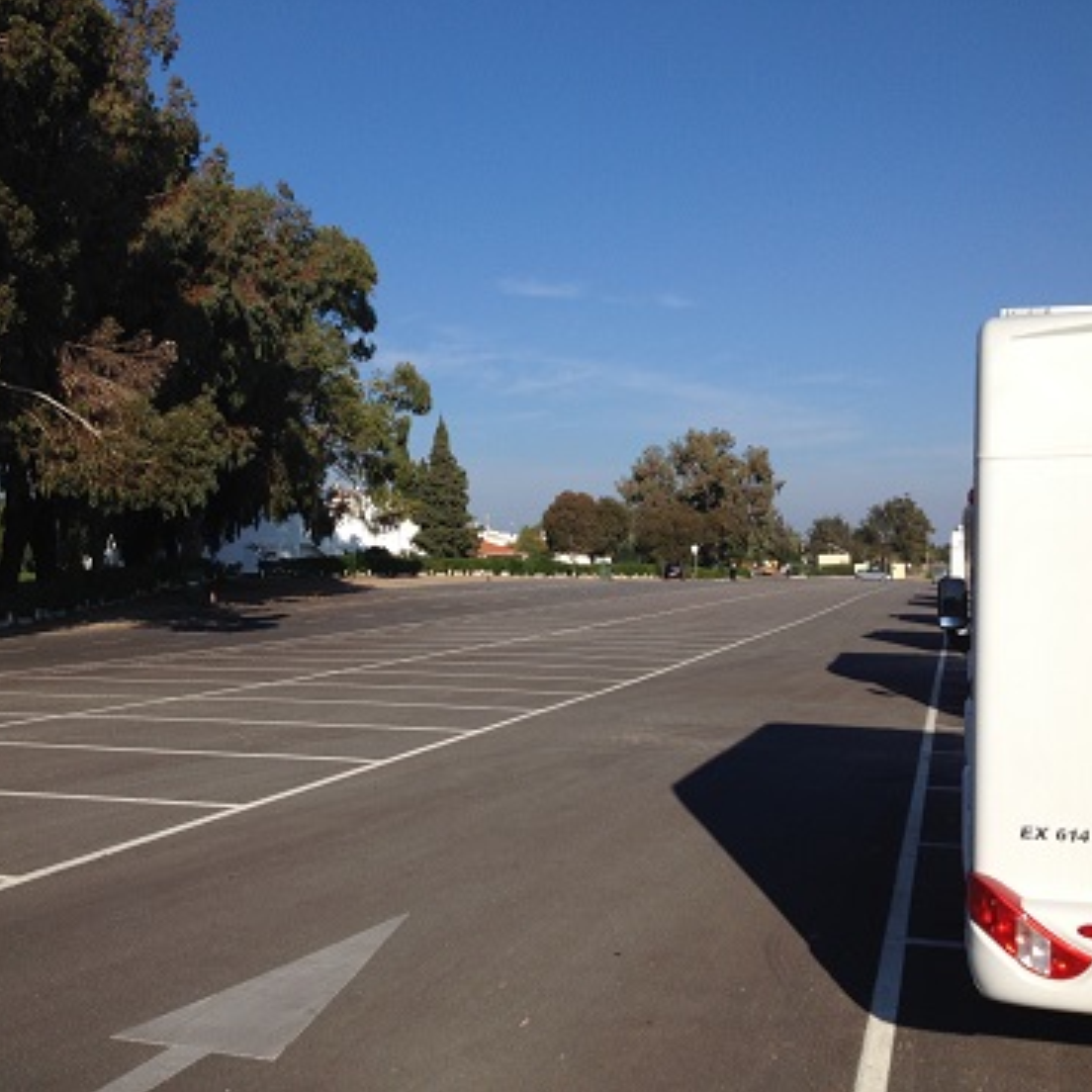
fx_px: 1499
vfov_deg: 40.0
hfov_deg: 40.0
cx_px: 513
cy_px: 539
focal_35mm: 42
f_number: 2.4
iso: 50
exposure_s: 1/2907
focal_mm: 4.28
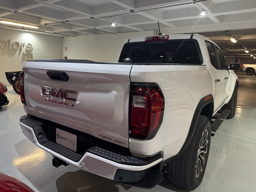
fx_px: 177
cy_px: 96
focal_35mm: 24
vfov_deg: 56.8
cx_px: 128
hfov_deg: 71.6
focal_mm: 6.76
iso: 400
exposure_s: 1/60
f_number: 1.78
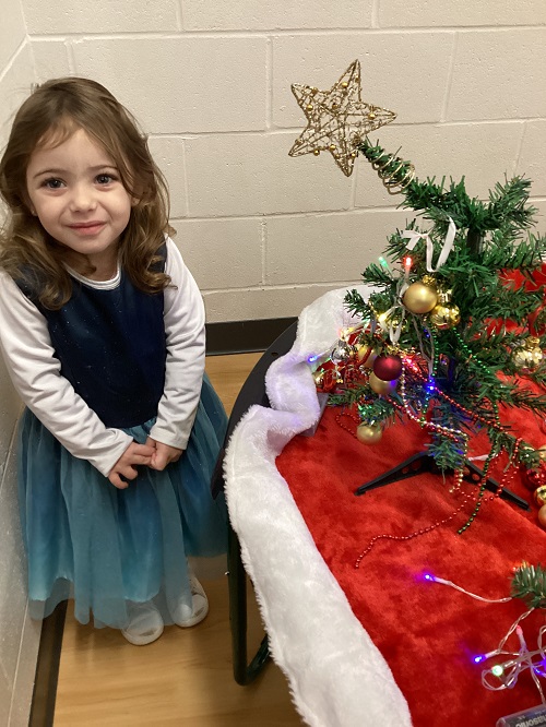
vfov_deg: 58.3
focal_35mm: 31
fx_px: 652
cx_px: 273
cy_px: 364
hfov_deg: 45.5
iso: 320
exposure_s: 1/60
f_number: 2.4
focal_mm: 3.3
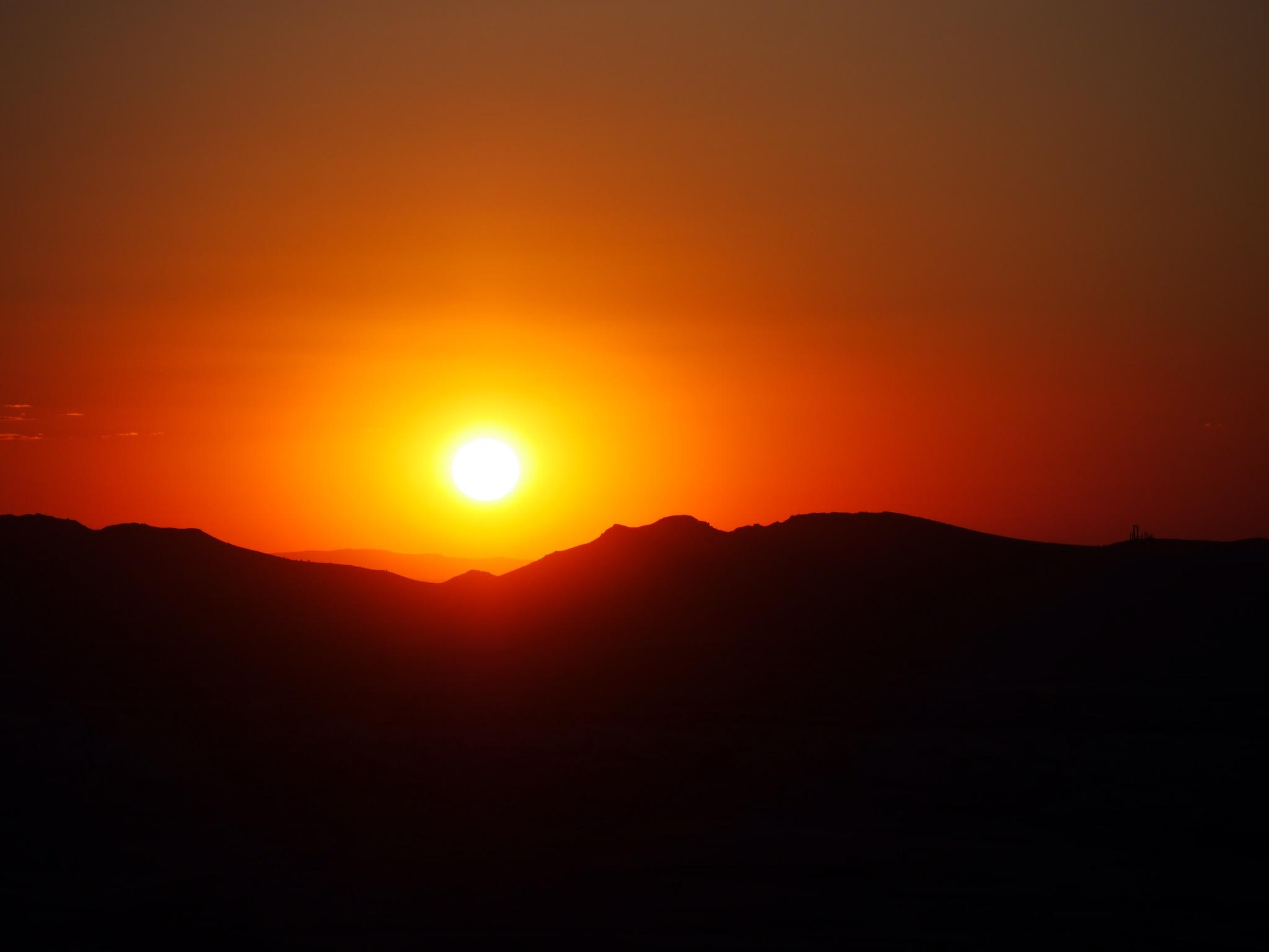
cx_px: 634
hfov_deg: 9.9
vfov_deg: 7.4
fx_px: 7332
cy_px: 476
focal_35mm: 200
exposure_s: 1/4000
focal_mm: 100
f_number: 4.5
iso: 200
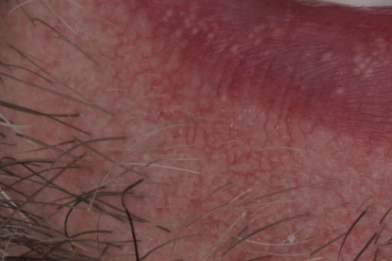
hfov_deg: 4.1
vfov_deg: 2.7
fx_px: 5477
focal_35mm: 503
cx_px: 628
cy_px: -48
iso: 100
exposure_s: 1/250
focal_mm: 100
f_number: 22
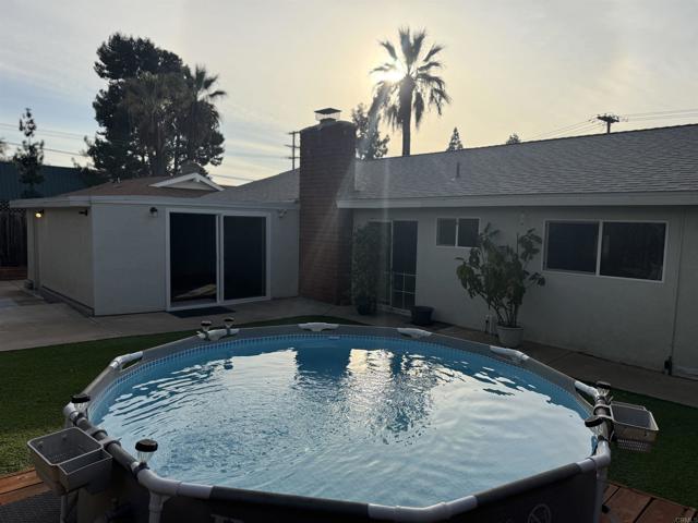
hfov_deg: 71.6
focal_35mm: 24
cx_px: 349
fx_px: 484
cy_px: 262
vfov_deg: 56.8
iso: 100
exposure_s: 1/7353
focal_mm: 6.76
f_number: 1.78
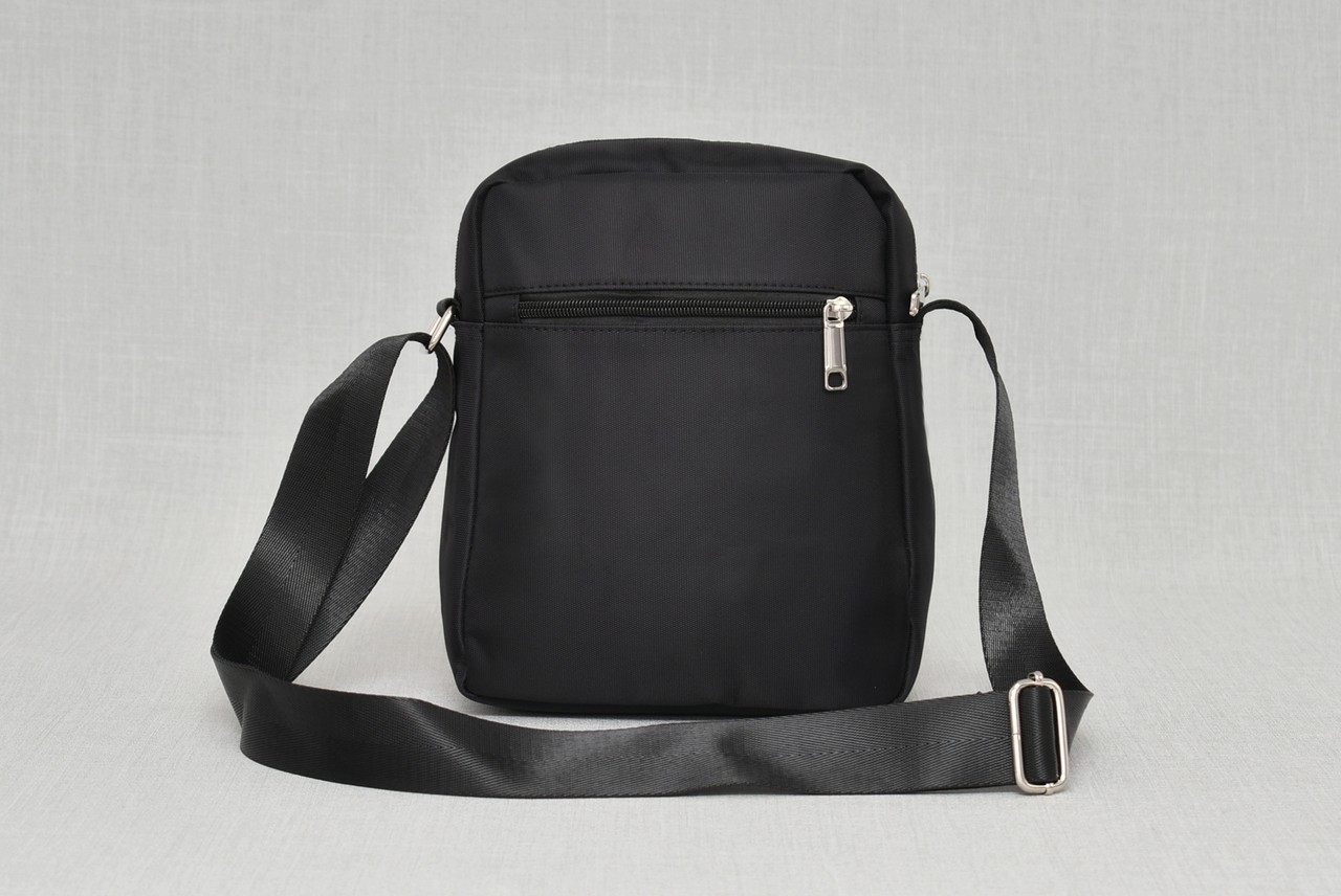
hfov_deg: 24.6
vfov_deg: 16.6
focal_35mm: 82
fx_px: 3076
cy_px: 448
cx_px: 670
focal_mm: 55
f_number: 5.6
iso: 100
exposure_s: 1/60
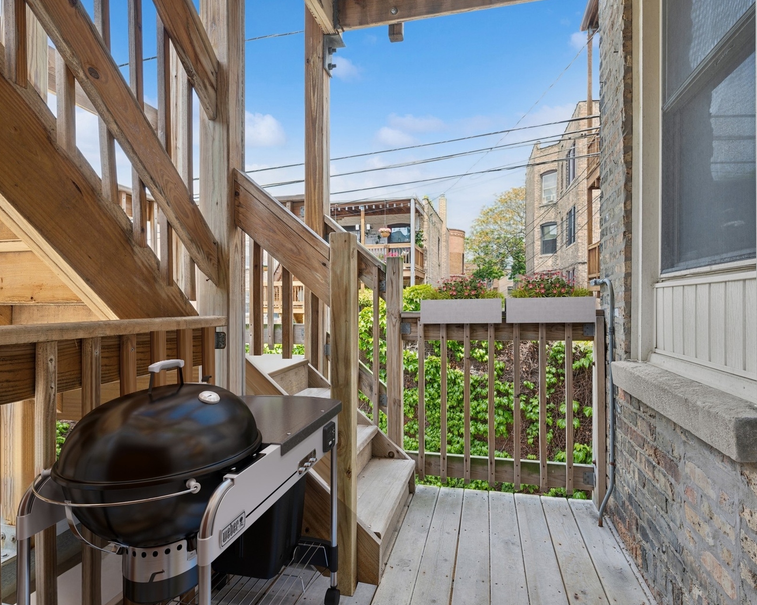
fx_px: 448
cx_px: 367
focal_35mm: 20
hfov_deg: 80.4
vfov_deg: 68.1
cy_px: 306
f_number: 9.5
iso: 200
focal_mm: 17
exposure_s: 1/30
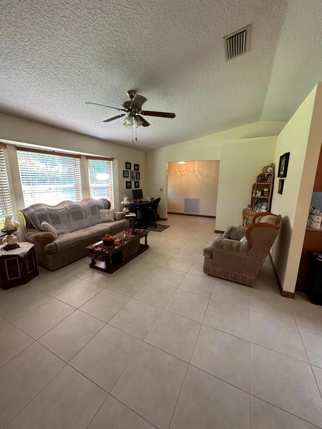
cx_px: 161
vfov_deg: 102.1
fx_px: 174
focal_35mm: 14
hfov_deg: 85.7
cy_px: 214
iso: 250
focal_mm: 2.22
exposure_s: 1/120
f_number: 2.2
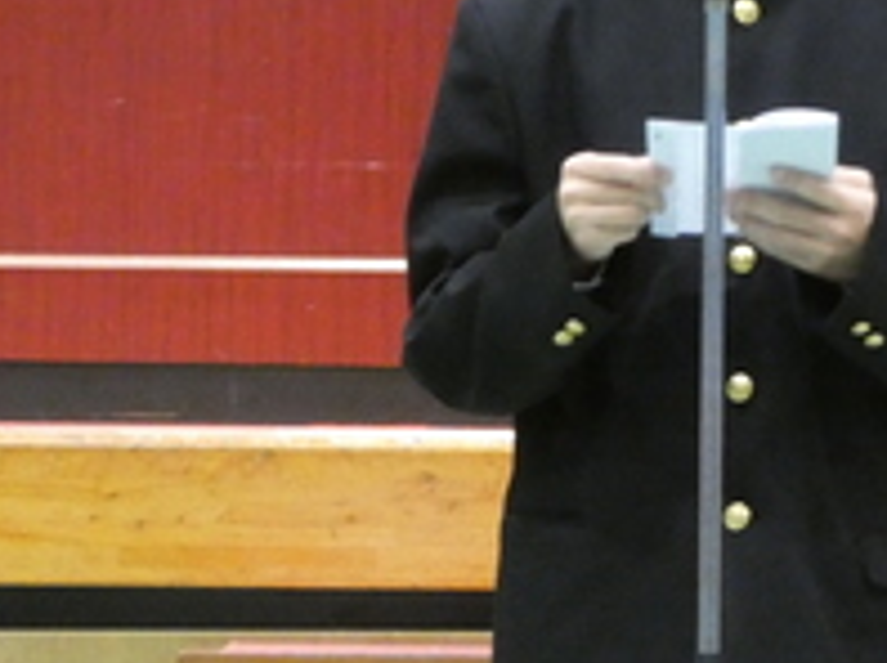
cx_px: 708
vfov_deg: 2.8
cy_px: 152
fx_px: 13487
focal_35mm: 527
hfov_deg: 3.8
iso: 1600
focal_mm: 38.9
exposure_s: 1/20
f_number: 5.5
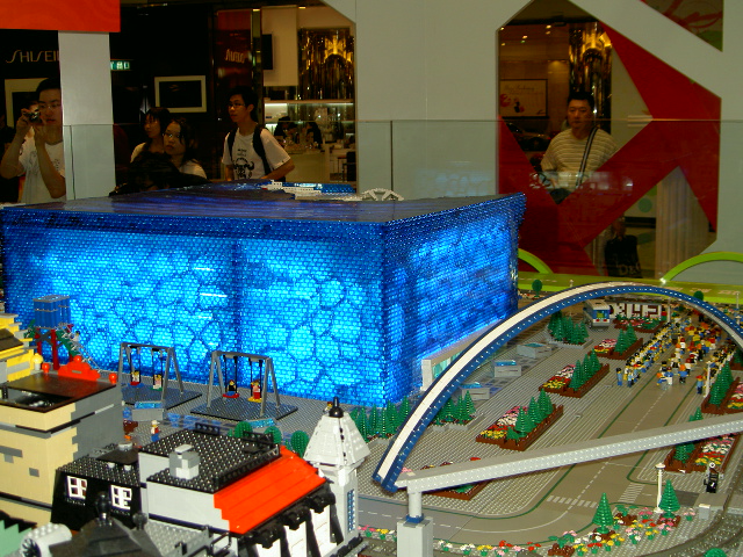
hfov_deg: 42.9
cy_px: 278
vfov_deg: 32.9
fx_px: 944
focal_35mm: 44
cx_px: 372
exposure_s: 1/60
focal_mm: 9
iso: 100
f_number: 2.9
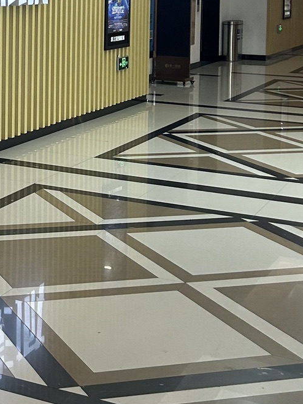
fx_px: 921
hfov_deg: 17.9
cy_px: 17
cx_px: -42
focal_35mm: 79
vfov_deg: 23.8
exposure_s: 1/100
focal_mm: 5.7
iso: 100
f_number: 1.5
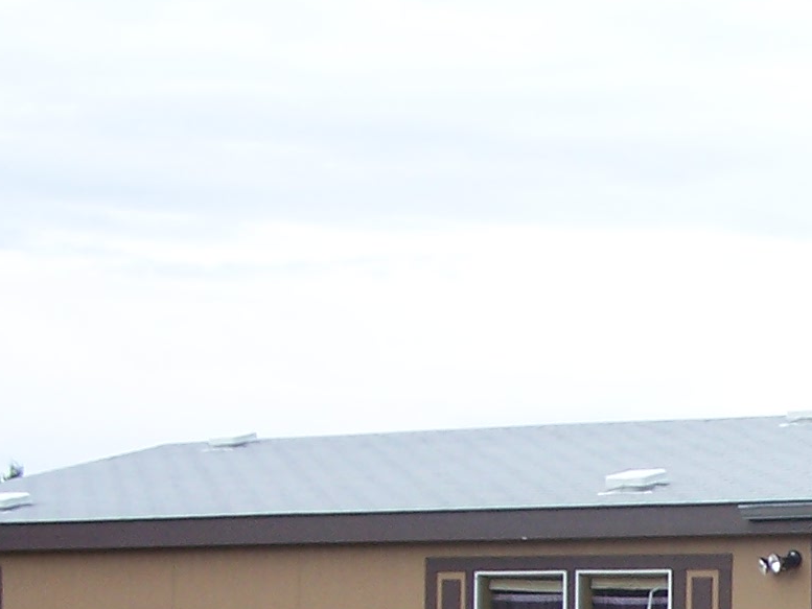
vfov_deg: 11.4
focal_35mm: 126
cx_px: 982
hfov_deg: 15.1
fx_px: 2956
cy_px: 827
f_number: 2.8
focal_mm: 6.3
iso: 80
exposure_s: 1/500
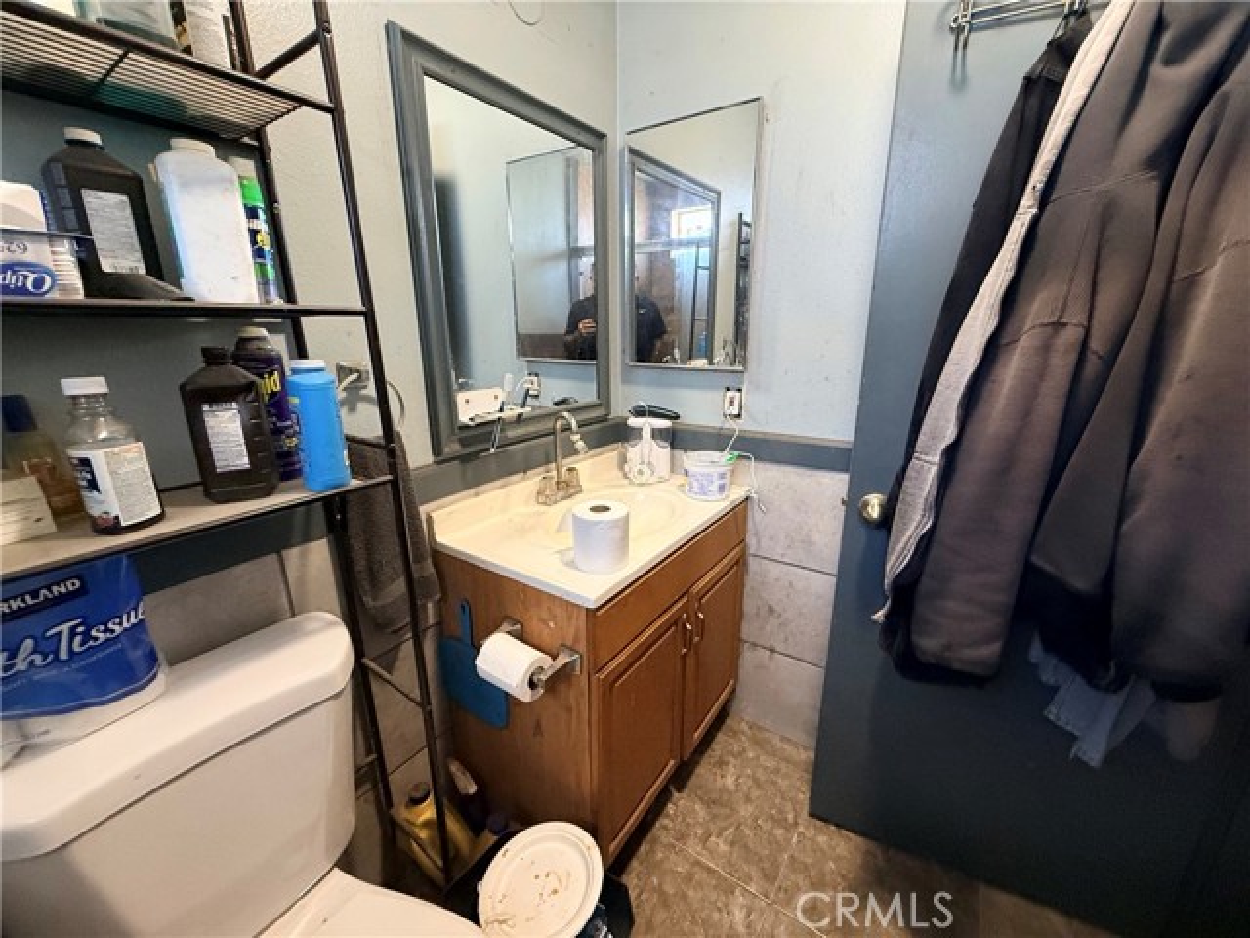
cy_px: 469
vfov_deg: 85.7
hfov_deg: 102.1
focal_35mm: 14
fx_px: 506
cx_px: 625
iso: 500
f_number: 2.2
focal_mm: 2.22
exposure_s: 1/60
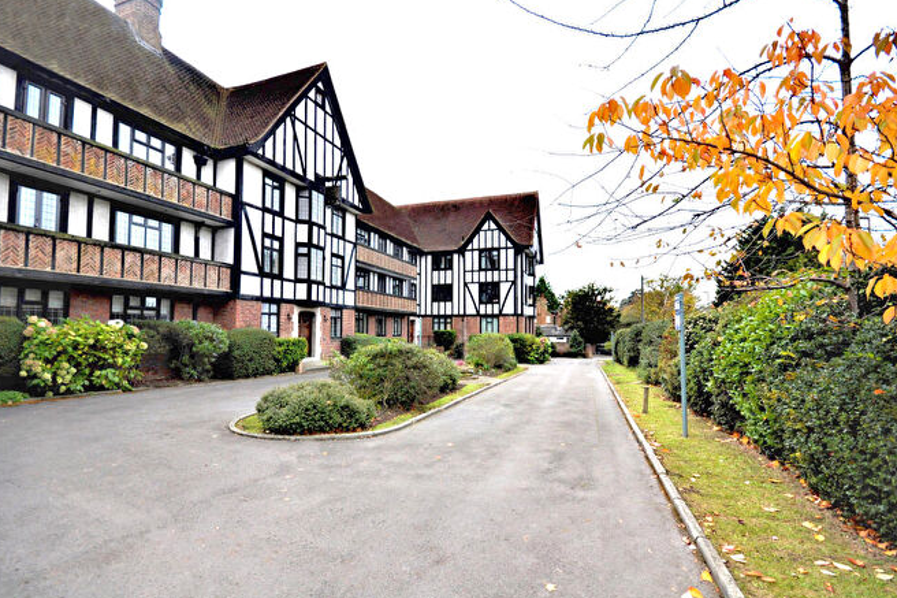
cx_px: 438
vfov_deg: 73.7
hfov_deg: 96.7
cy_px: 311
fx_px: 399
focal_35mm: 16
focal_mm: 10
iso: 200
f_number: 7.1
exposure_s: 1/200
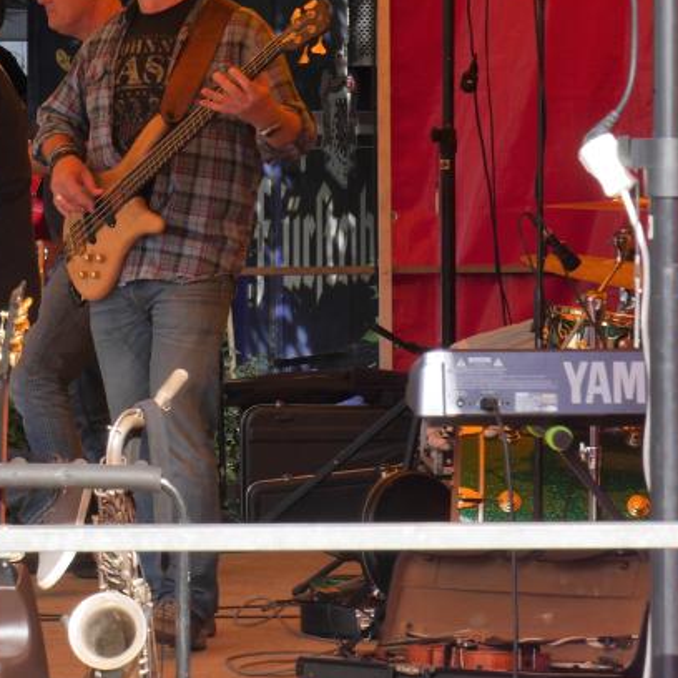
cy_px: 292
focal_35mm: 142
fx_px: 3147
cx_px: 81
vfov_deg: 12.3
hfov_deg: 12.2
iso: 200
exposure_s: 1/100
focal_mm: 41
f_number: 9
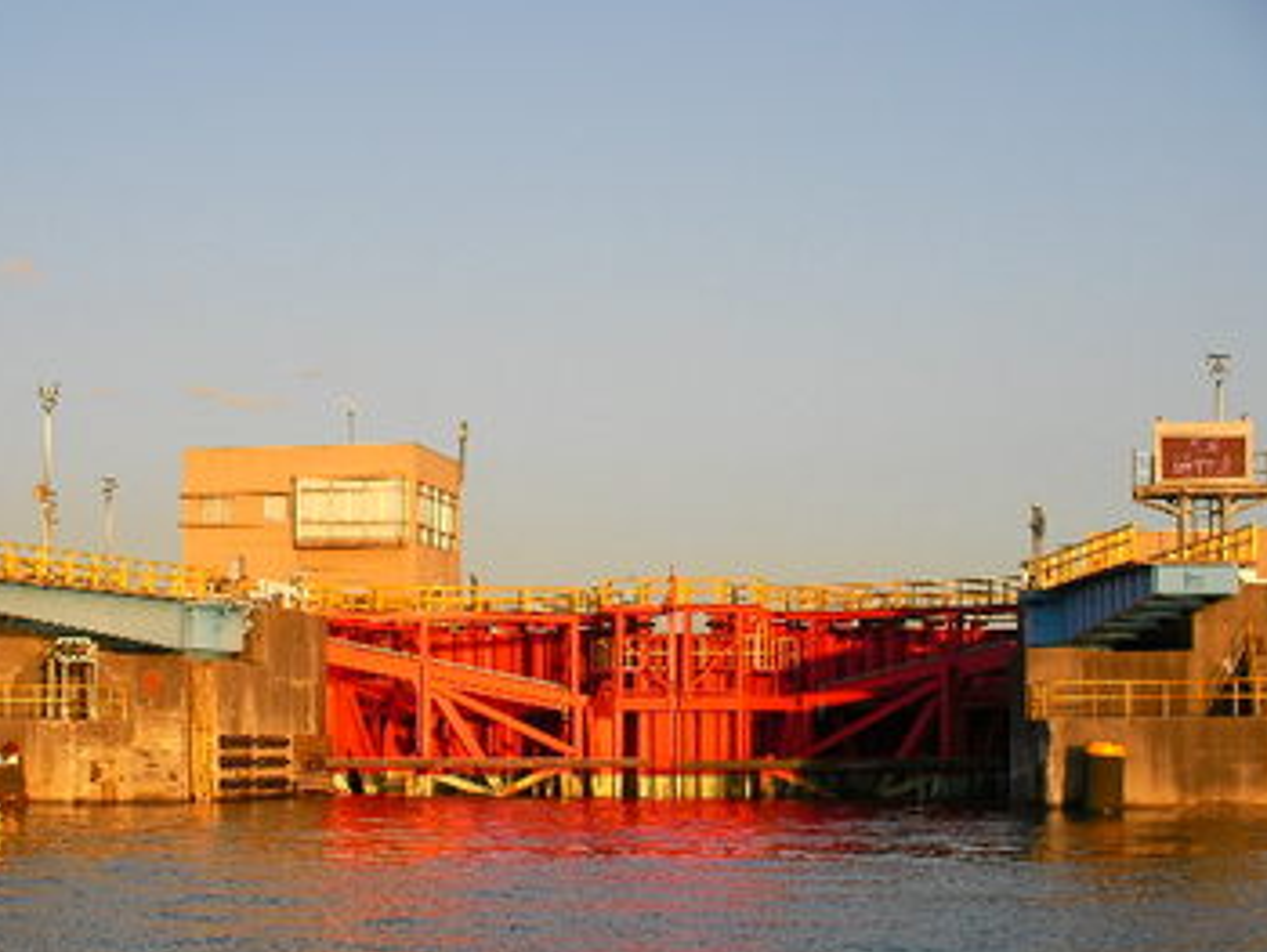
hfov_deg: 27.0
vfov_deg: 20.5
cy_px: 525
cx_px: 583
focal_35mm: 72
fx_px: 2637
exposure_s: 1/257
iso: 50
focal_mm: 10.5
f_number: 3.6
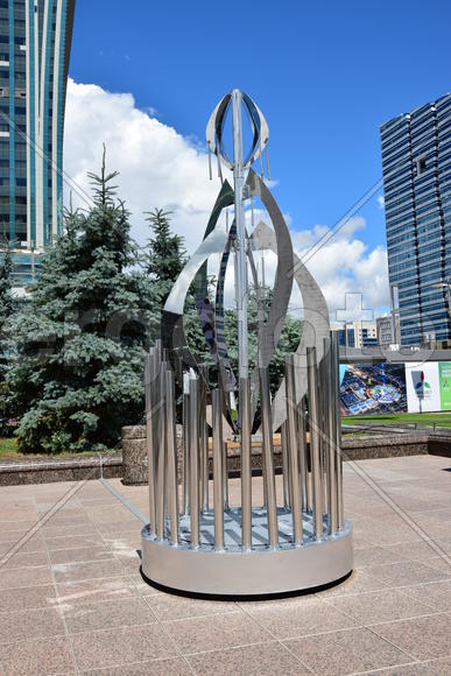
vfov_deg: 53.1
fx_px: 676
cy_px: 338
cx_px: 226
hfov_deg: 36.9
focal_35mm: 36
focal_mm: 24
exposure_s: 1/250
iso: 100
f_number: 9
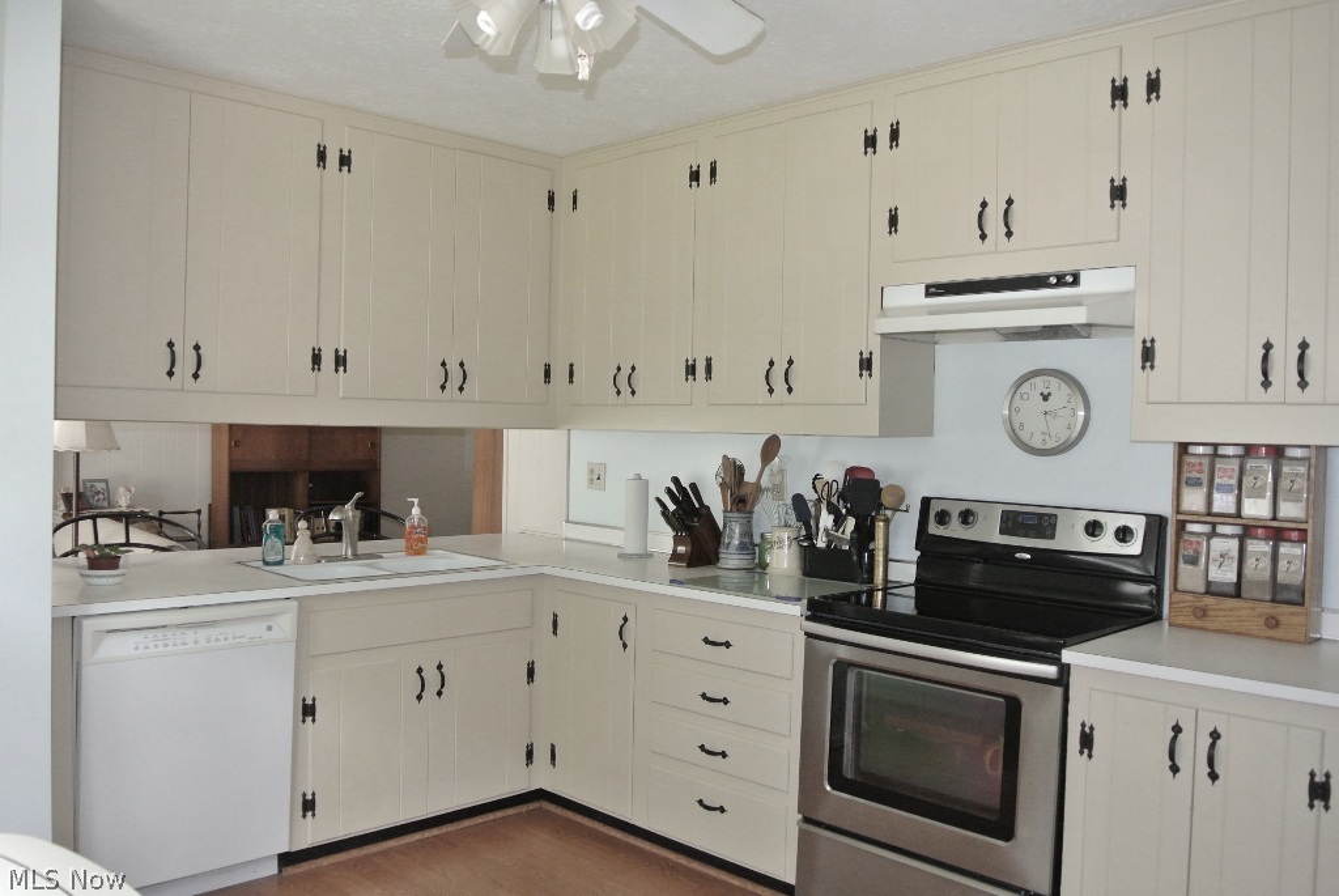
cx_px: 670
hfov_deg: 63.6
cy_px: 448
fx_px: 1080
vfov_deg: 45.1
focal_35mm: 29
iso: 720
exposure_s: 1/60
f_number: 3.5
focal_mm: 11
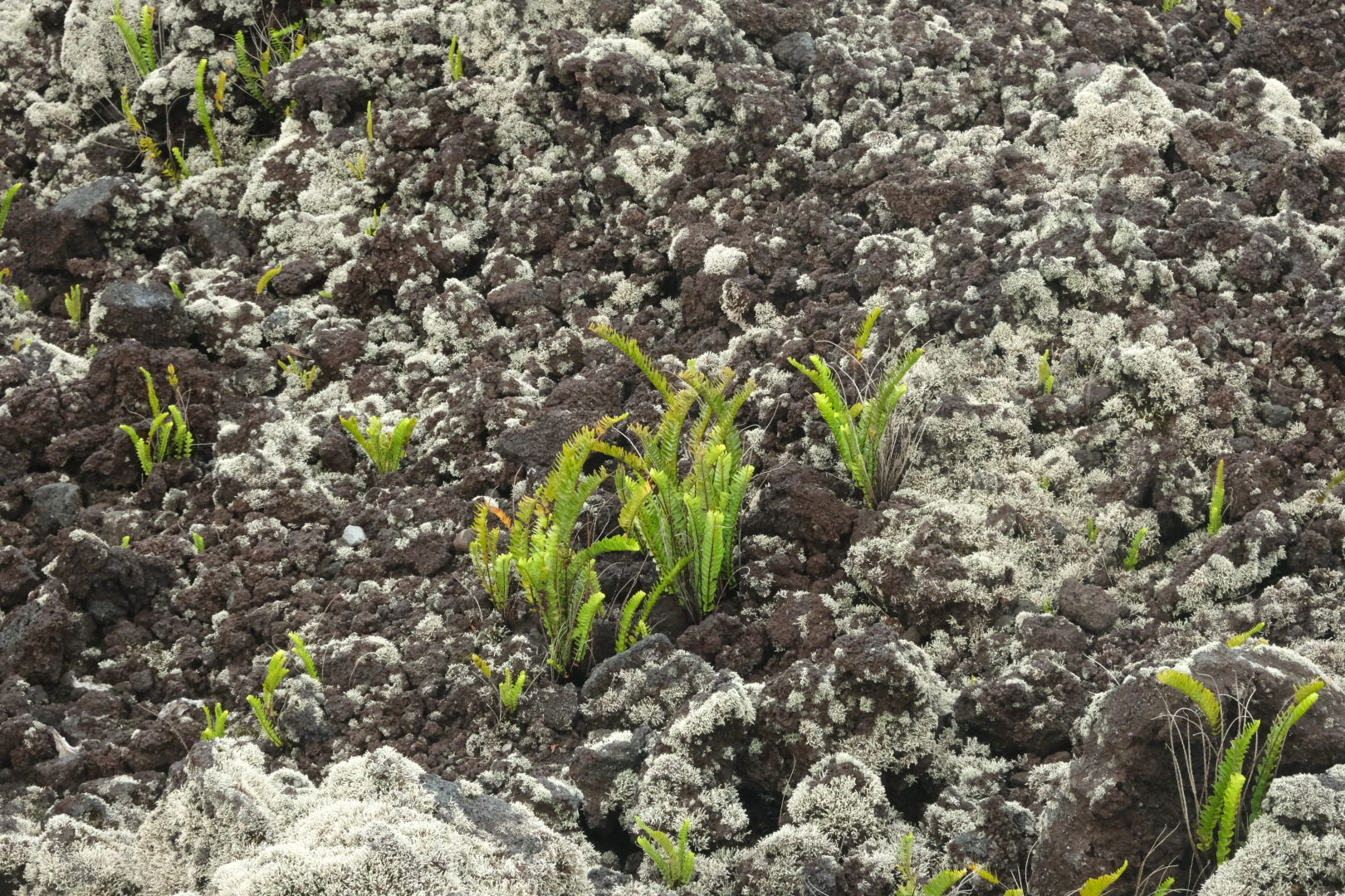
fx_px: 3101
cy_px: 448
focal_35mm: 83
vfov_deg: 16.5
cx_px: 672
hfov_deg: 24.5
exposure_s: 1/250
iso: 6400
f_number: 11
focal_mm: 55
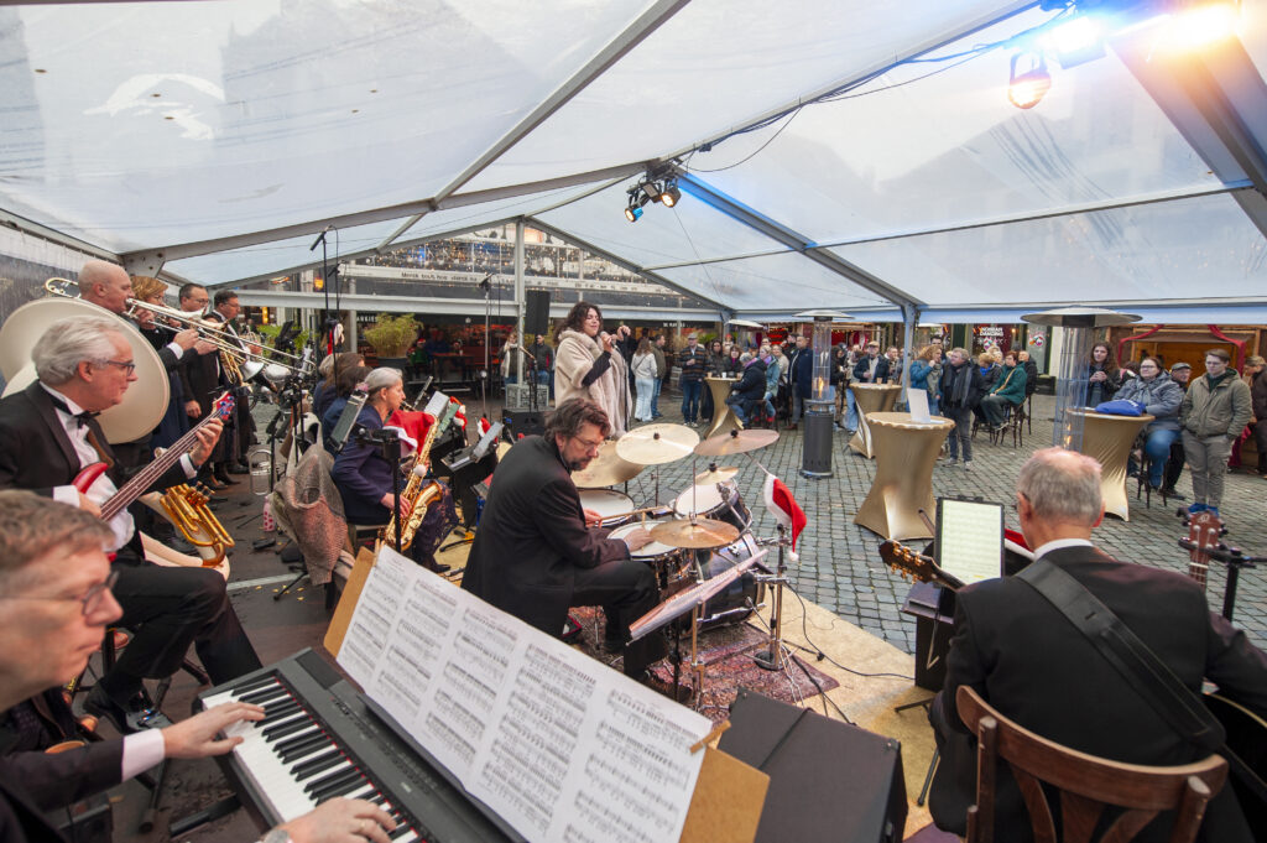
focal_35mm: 16
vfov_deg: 73.7
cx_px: 634
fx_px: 563
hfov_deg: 96.8
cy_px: 422
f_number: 4
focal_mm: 16
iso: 500
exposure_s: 1/60
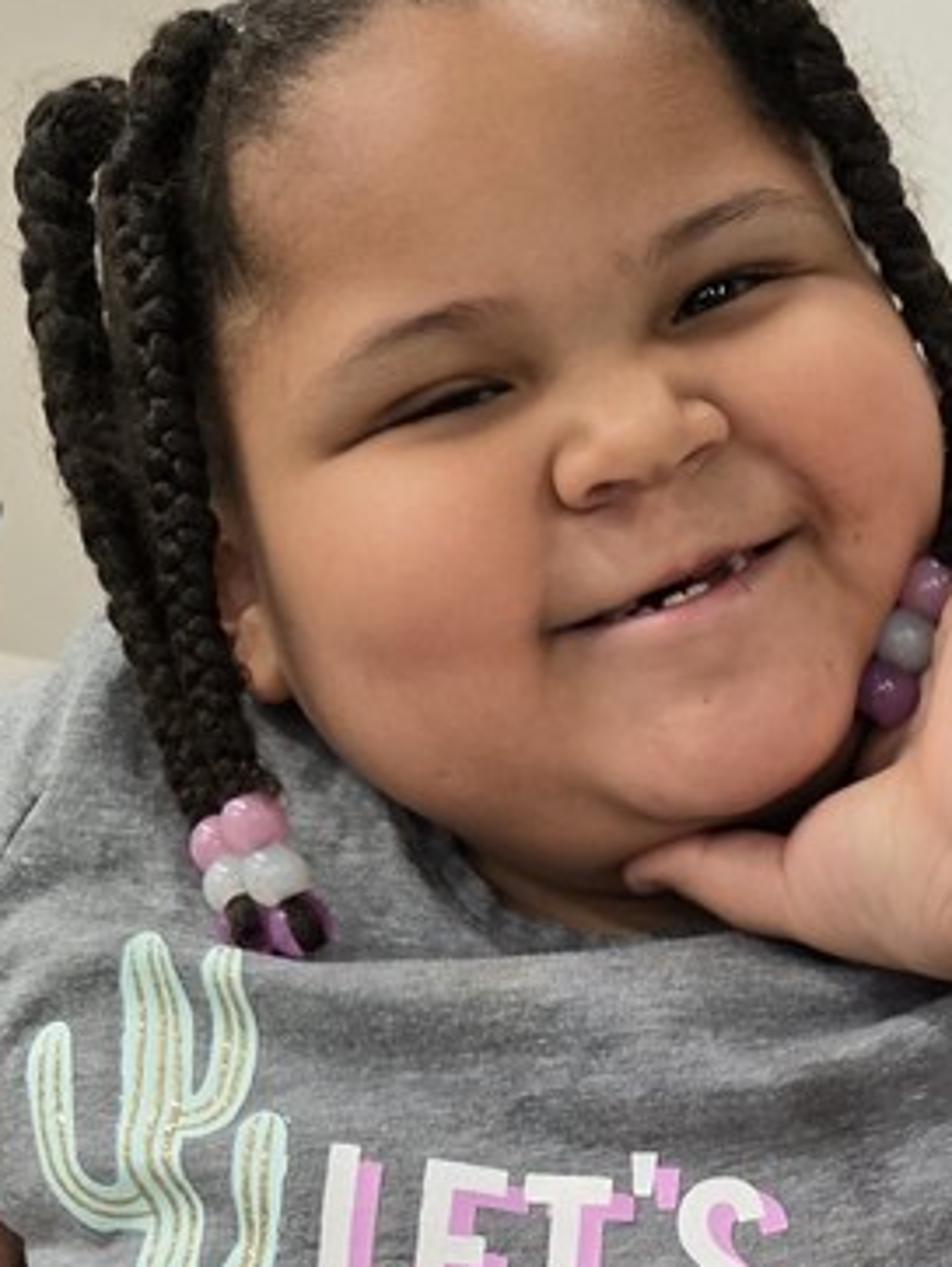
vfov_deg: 26.3
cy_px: 1544
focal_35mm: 65
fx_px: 2381
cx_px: 844
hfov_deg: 22.1
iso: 125
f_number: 1.8
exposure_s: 1/120
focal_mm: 5.4
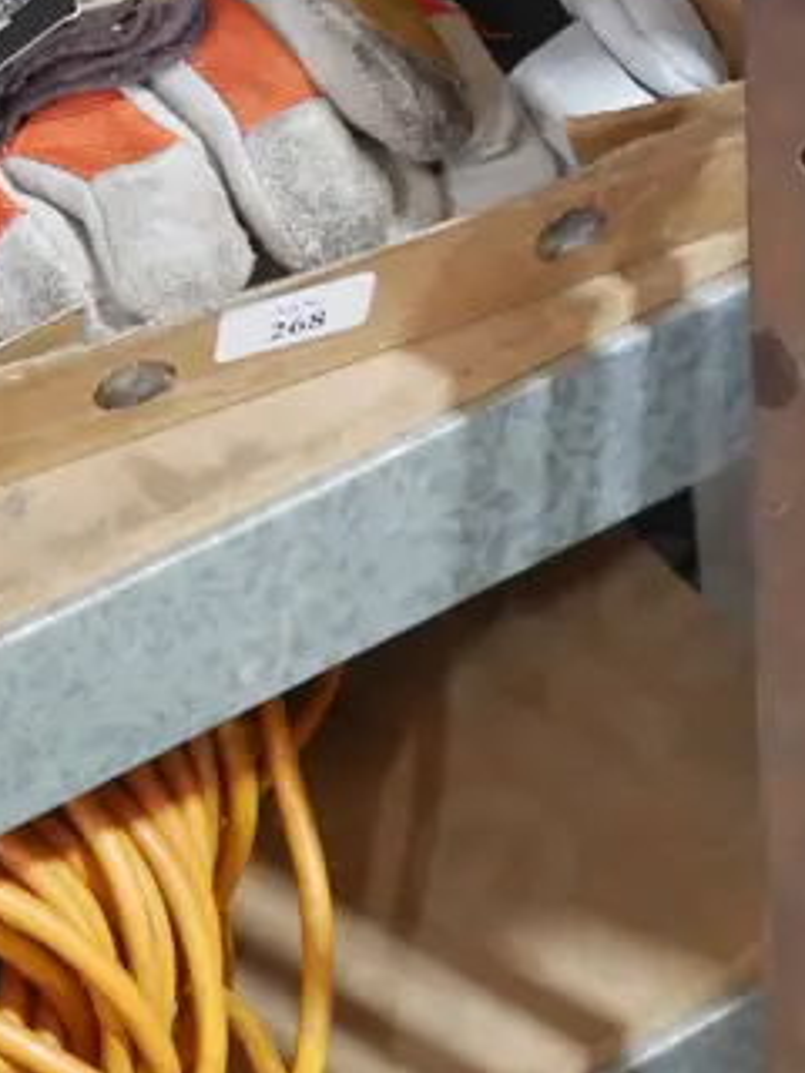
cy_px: 325
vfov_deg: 15.4
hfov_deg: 11.4
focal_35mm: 128
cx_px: 891
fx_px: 3969
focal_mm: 20
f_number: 4.5
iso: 1600
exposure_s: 1/60
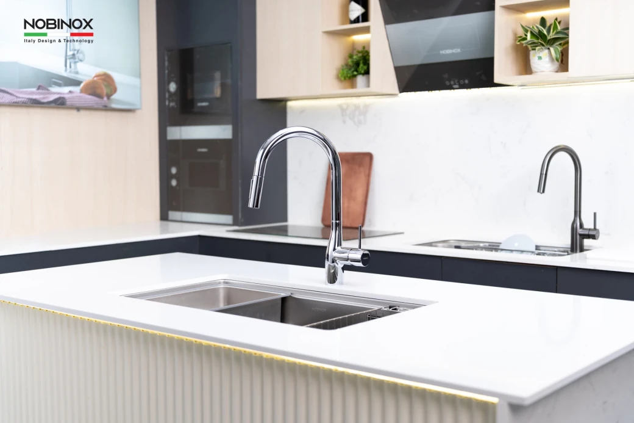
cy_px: 212
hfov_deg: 43.6
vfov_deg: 29.9
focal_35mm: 45
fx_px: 792
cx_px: 317
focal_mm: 45
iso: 160
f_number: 2.8
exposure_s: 1/160
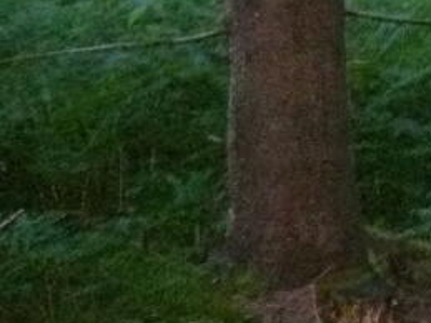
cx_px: 692
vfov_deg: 7.4
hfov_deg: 9.6
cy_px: 285
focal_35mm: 200
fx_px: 2489
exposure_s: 1/30
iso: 400
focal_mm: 6
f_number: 2.8
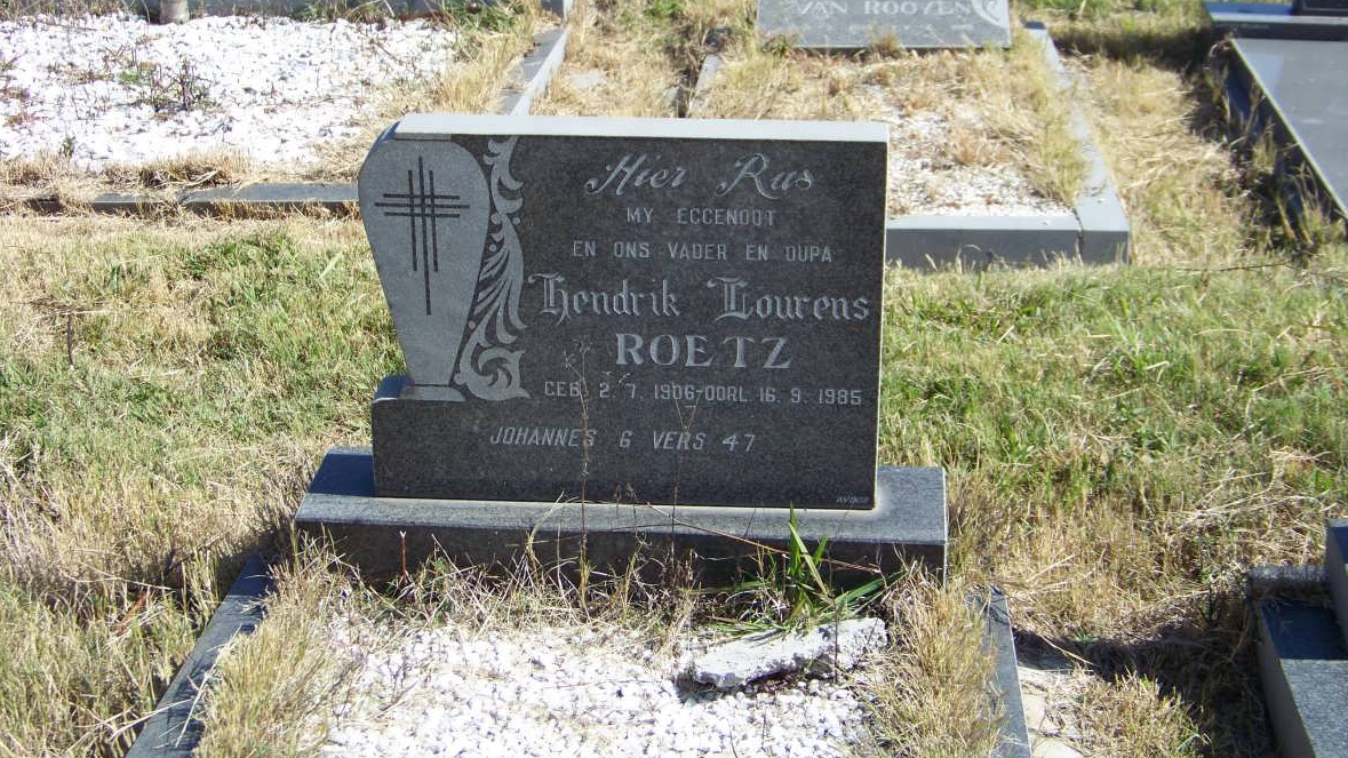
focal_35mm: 61
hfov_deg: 34.4
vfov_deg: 19.7
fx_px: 2180
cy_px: 282
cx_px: 671
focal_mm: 9.36
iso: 64
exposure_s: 1/640
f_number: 3.2
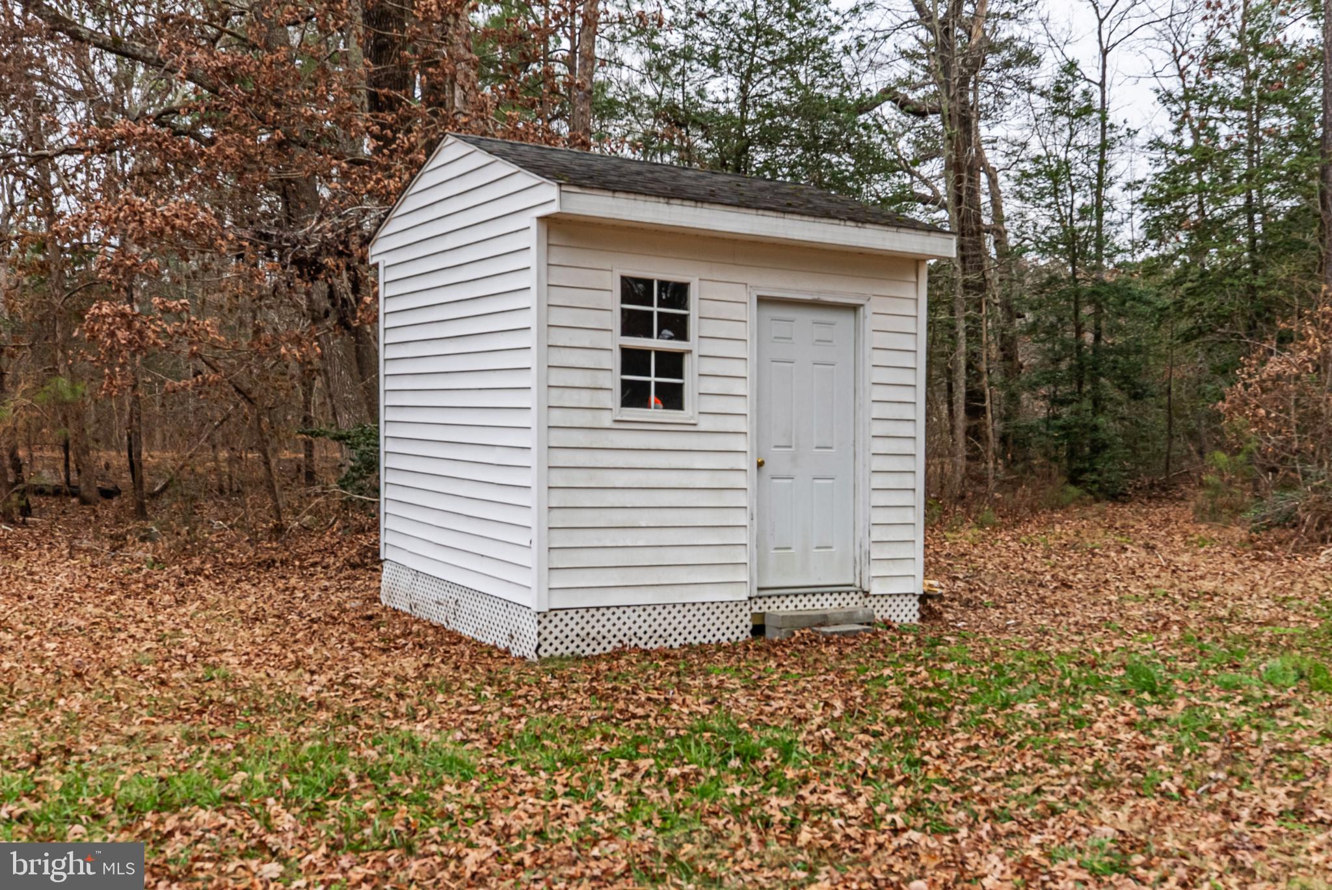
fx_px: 1296
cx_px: 666
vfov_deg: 37.9
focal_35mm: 35
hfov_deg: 54.4
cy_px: 445
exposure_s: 1/200
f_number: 8
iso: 400
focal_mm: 35
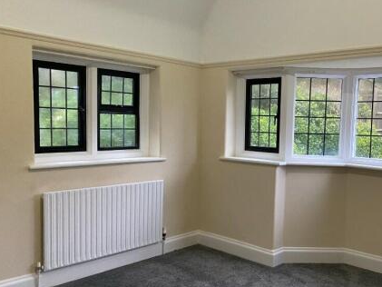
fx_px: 397
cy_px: 153
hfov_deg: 50.7
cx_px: 245
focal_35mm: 36
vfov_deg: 39.7
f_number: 1.8
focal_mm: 4.25
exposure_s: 1/57
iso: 500
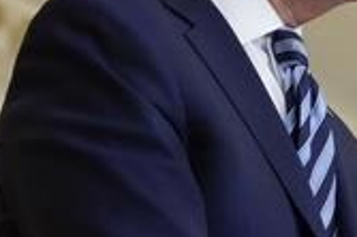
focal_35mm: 490
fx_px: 4854
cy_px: -48
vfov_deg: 2.8
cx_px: 201
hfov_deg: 4.2
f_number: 9
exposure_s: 1/100
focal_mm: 126
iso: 10000
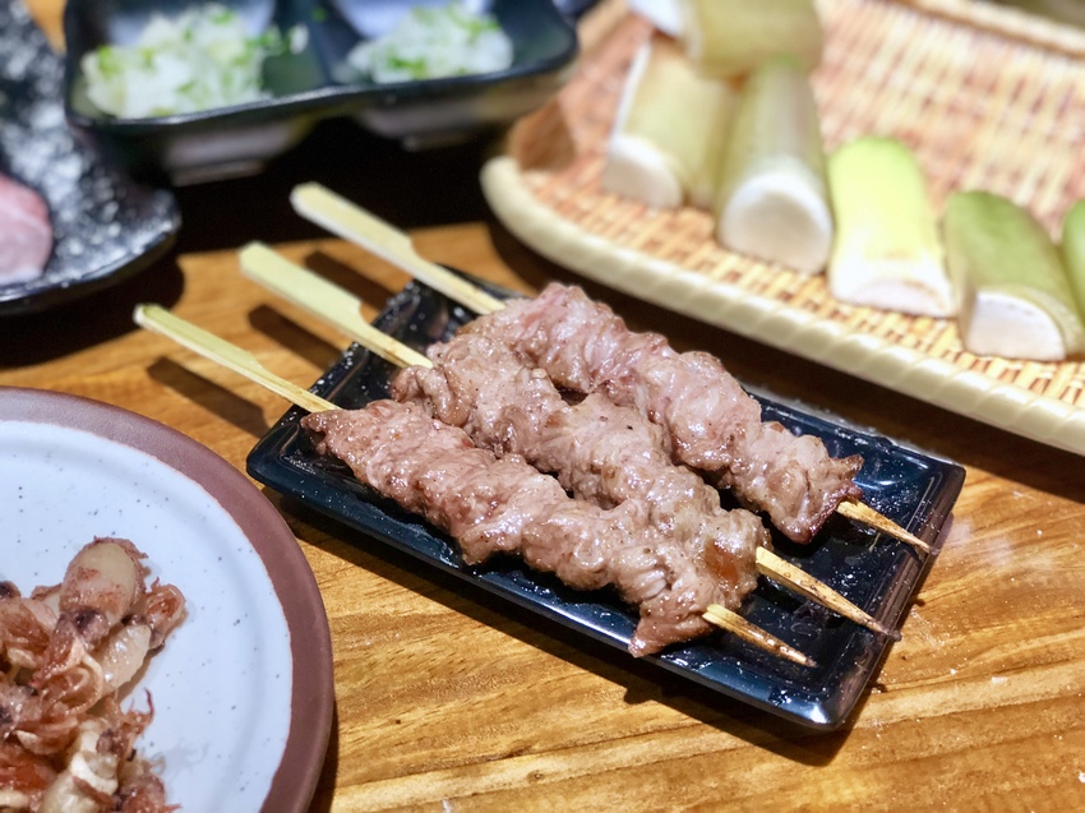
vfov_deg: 25.6
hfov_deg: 33.8
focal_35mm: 57
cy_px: 406
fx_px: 1786
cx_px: 542
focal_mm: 6.6
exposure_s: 1/60
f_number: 2.8
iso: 200
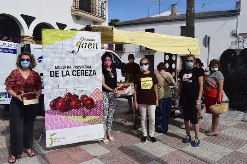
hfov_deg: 59.5
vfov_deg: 41.7
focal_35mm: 32
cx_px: 124
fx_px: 216
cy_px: 82
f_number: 11
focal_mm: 21
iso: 200
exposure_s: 1/640
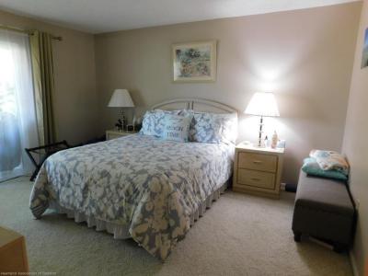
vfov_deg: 58.9
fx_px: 245
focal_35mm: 23
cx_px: 184
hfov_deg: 73.9
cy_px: 138
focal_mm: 4
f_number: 3
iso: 400
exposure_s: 1/15
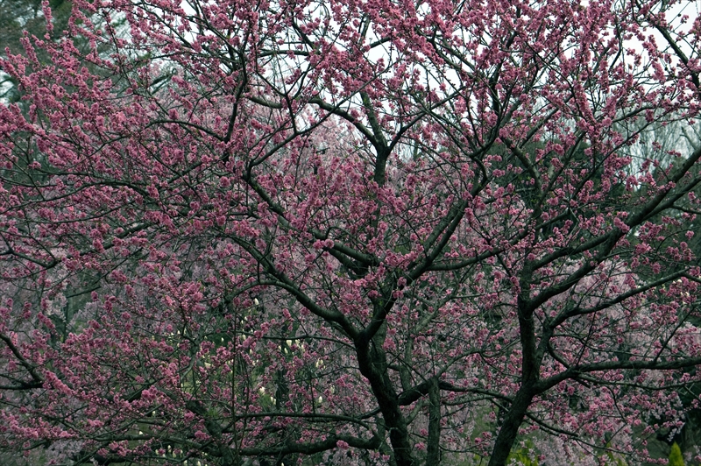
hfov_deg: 19.5
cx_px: 350
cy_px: 233
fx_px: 2043
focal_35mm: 105
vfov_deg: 13.0
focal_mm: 70
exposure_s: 1/1000
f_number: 5.6
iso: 400
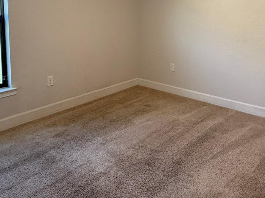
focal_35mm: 32
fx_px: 245
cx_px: 170
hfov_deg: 56.0
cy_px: 38
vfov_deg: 42.1
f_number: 2.2
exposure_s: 1/60
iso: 160
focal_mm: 2.22
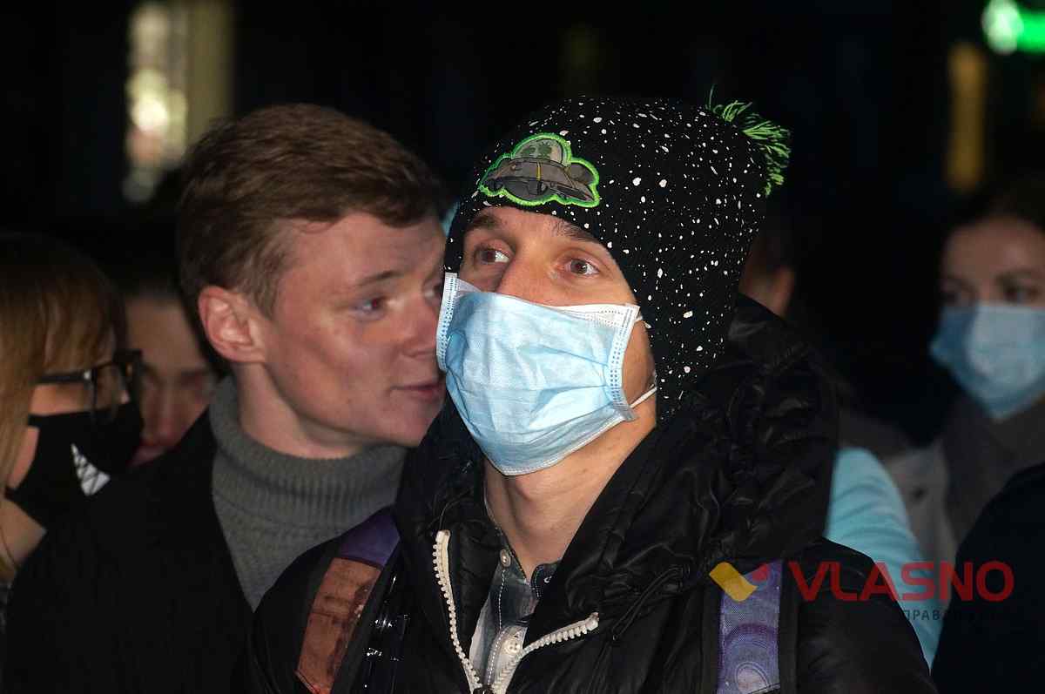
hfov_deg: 10.2
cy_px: 347
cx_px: 522
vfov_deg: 6.8
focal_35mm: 202
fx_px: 5871
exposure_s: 1/60
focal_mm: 135
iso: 800
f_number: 5.6
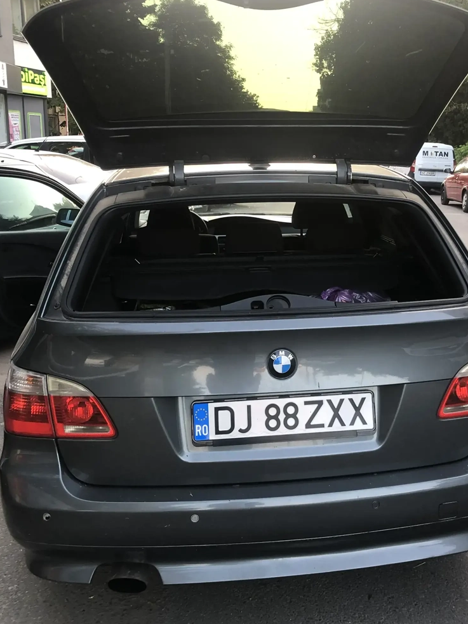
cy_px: 292
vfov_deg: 49.0
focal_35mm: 38
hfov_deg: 37.4
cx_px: 300
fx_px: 685
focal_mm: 4
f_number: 1.8
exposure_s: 1/40
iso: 25
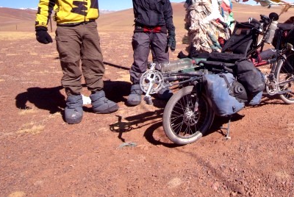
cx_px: 263
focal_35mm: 36
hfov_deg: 47.8
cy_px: 26
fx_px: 294
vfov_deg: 35.2
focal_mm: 12
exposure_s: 1/350
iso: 200
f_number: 9.5
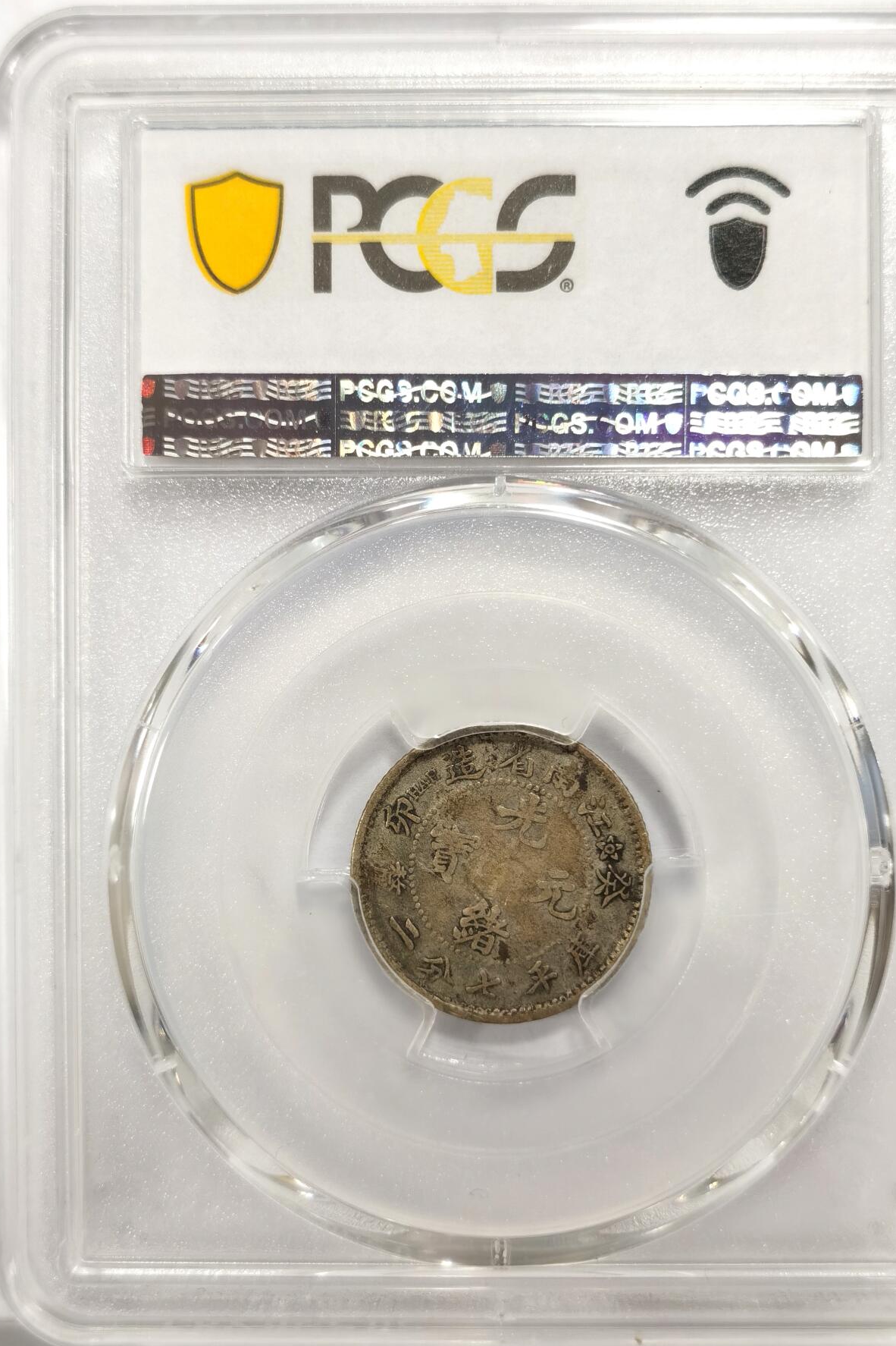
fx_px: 2129
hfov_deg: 23.8
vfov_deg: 35.1
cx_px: 501
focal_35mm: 57
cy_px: 676
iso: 125
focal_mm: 5.56
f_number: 16
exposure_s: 1/100
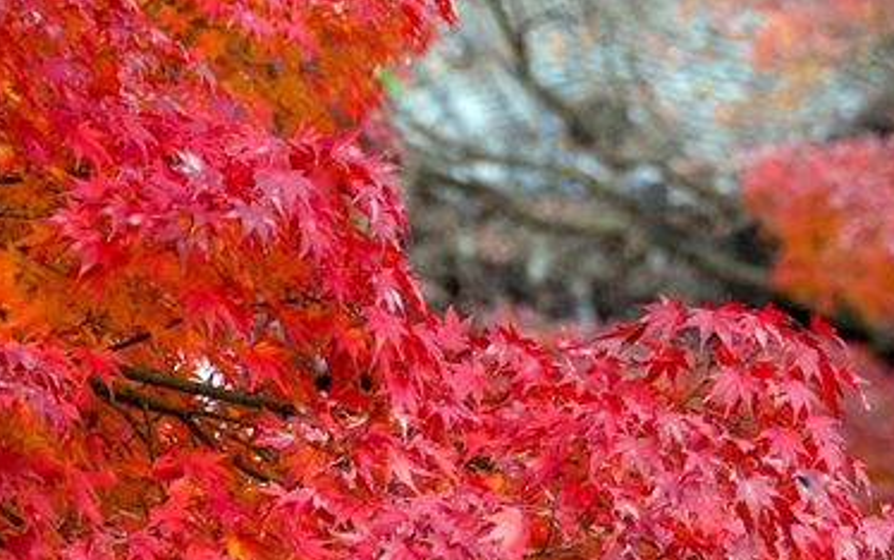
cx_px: 600
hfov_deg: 5.7
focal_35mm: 366
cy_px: 439
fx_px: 8920
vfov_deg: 3.6
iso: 200
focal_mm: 112
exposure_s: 1/100
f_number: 5.3
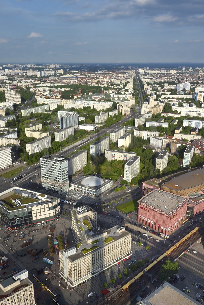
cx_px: 102
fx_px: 272
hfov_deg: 41.1
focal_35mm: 32
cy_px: 152
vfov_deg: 58.7
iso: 400
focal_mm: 32
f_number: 10
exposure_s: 1/200
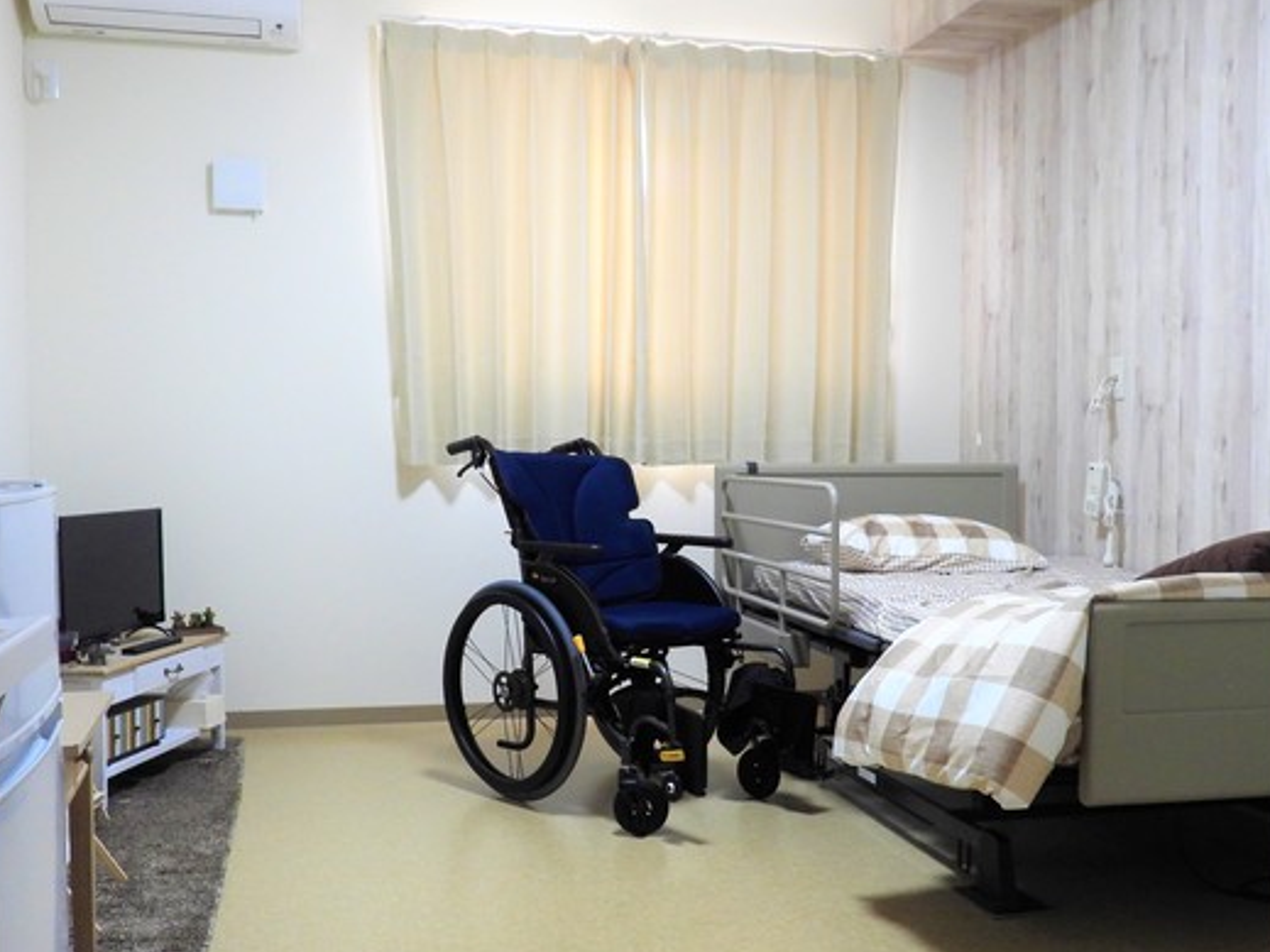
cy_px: 519
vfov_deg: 38.6
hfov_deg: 50.1
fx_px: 1357
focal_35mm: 37
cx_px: 636
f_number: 2.8
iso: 180
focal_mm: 4.3
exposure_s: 1/30
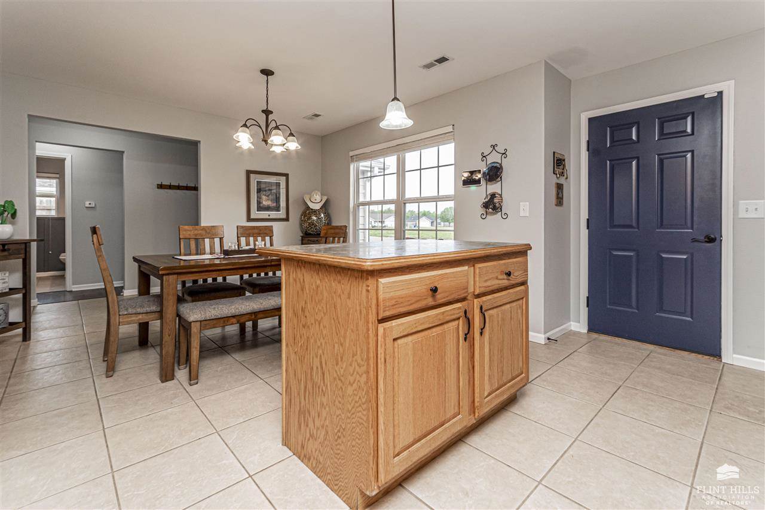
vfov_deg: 77.3
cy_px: 255
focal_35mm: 15
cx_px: 382
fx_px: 319
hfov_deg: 100.4
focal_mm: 10
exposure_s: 1/60
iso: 640
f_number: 10
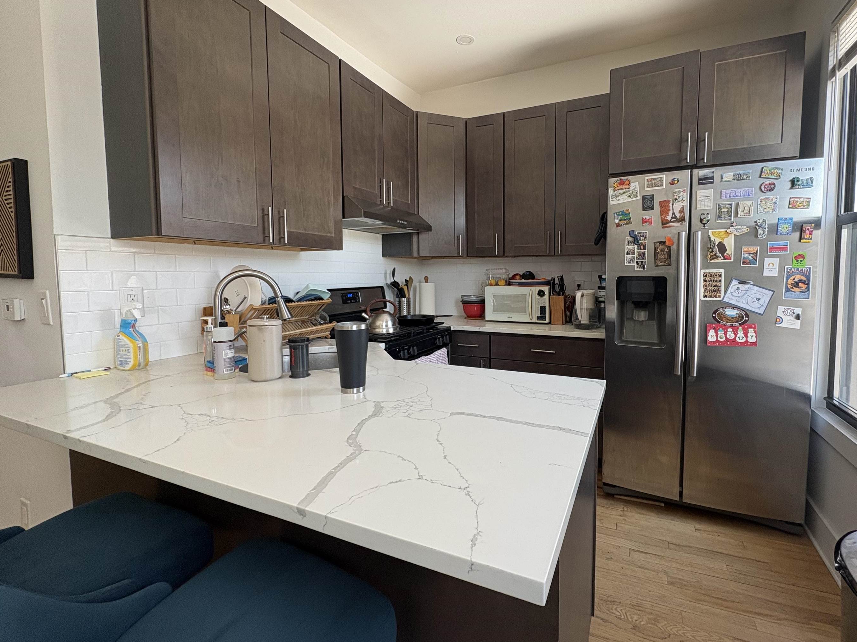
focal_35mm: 16
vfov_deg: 78.0
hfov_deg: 94.2
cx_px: 472
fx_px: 396
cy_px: 300
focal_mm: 2.22
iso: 160
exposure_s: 1/99
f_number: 2.2
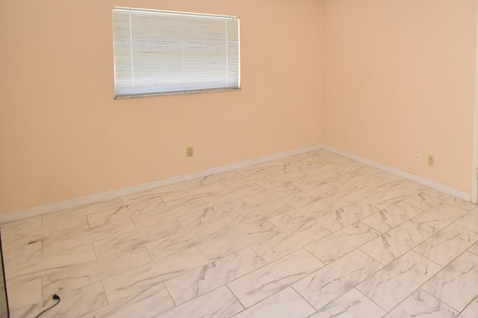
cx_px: 374
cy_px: 73
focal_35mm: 24
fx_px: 319
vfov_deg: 50.5
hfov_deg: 67.7
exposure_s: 1/125
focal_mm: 10
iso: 800
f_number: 3.5
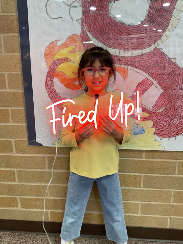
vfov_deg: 61.7
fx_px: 204
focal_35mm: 29
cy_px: 122
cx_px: 92
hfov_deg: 48.2
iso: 200
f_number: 1.8
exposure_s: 1/60
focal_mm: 3
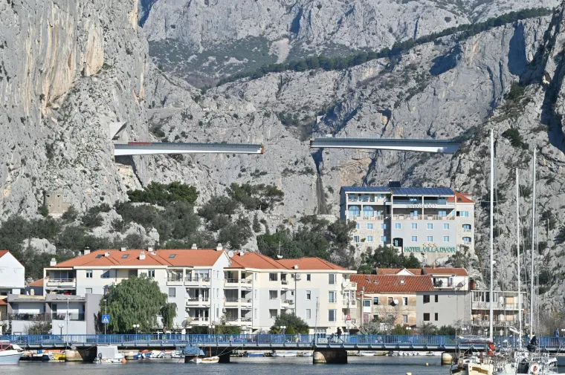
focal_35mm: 135
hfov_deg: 15.2
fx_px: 2116
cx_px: 282
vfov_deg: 10.1
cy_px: 188
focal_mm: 135
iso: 100
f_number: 5.6
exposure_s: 1/1250
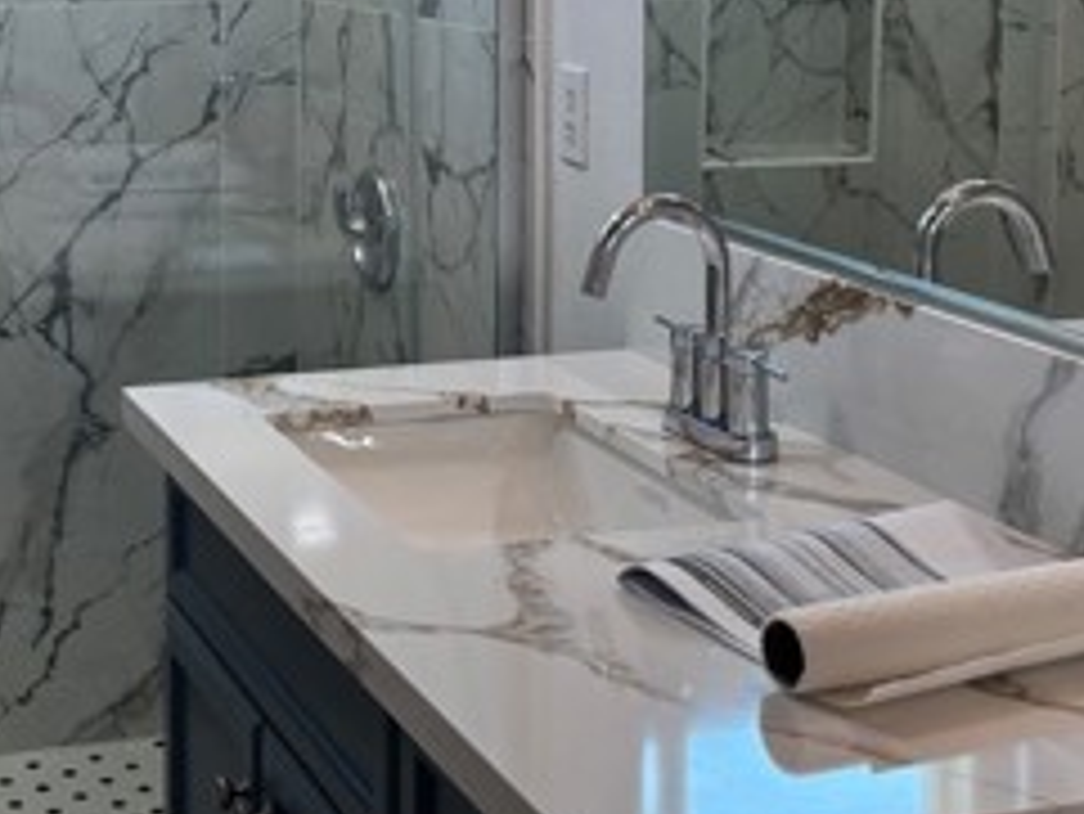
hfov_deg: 27.9
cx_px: 337
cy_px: 18
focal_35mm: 69
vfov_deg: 20.7
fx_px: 2162
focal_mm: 5.96
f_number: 1.6
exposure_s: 1/139
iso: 64
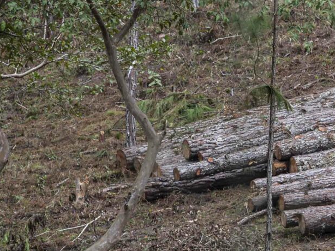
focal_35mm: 742
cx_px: 400
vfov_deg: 2.0
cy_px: 126
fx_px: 7178
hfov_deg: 2.7
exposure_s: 1/800
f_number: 5
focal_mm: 185
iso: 250
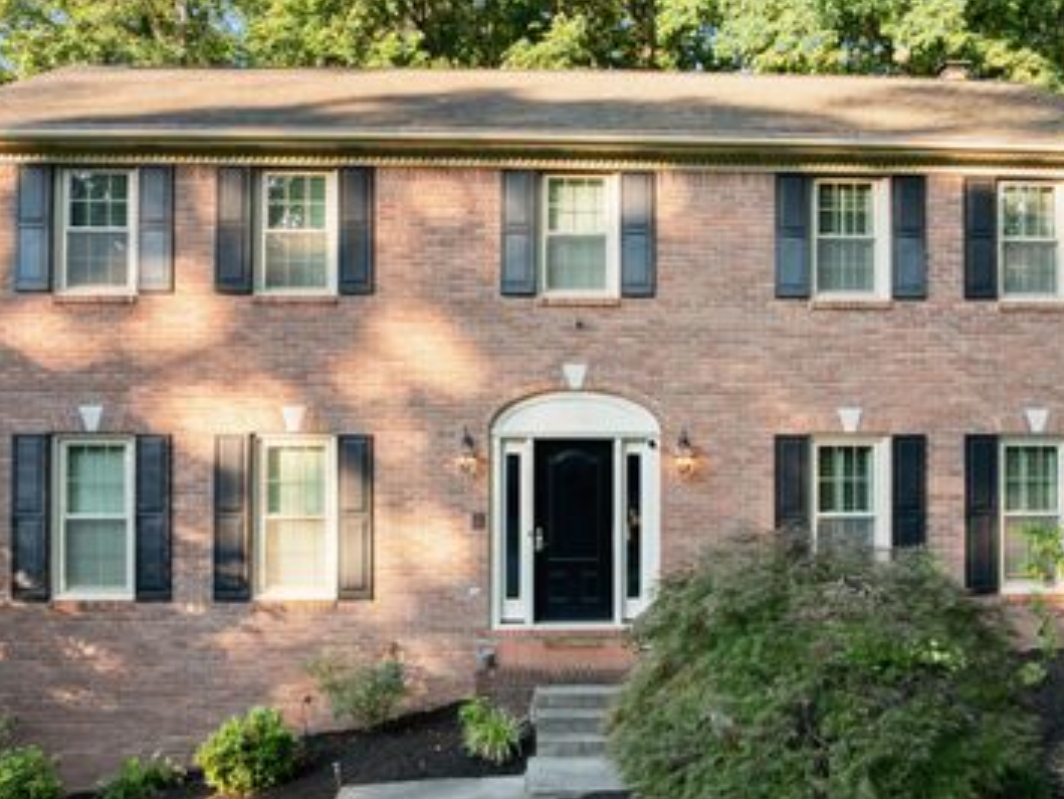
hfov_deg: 53.9
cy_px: 454
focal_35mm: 34
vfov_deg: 41.7
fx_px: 1045
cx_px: 555
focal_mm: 12.29
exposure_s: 1/120
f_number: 2.8
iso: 100
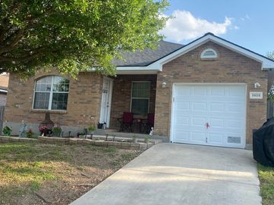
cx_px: 148
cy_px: 98
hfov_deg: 51.3
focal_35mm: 36
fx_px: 285
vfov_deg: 39.7
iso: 32
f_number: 1.8
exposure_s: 1/957
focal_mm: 4.25
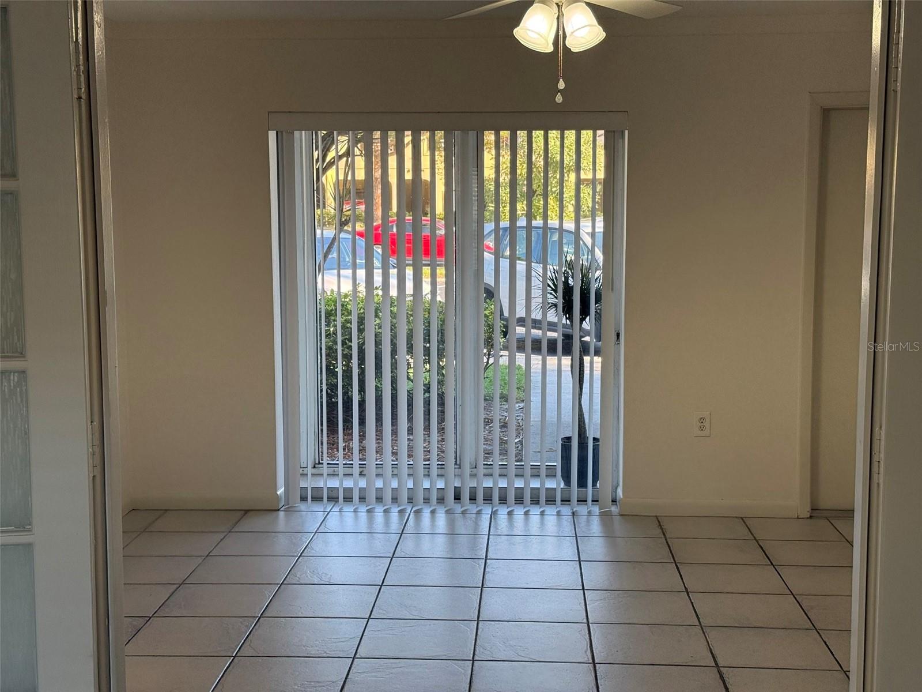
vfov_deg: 30.3
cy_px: 346
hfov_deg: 39.7
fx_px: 1278
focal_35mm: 48
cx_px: 461
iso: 100
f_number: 1.78
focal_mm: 6.76
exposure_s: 1/225
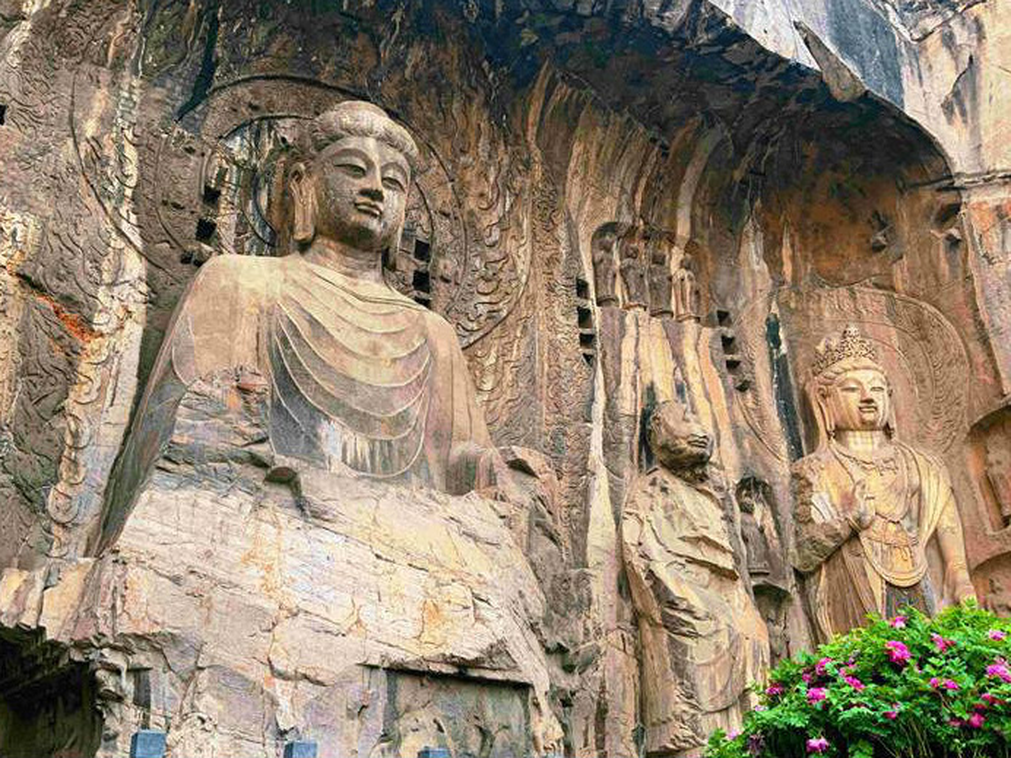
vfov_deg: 48.2
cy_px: 379
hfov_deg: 61.7
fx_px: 847
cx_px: 506
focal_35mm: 29
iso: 64
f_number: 1.8
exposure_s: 1/103
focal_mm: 3
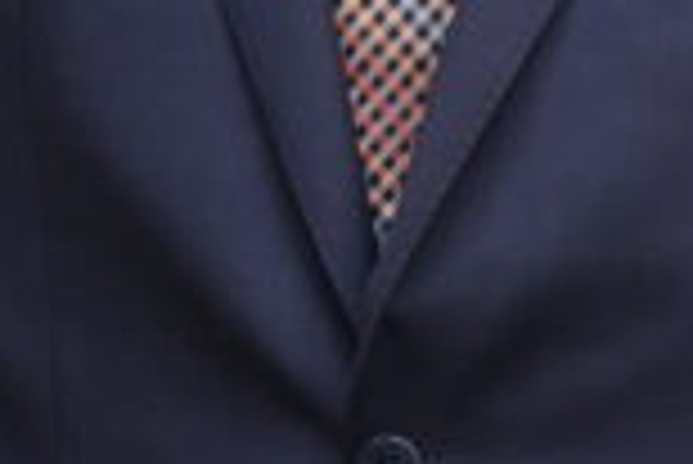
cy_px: -552
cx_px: 626
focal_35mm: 466
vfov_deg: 2.9
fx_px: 8979
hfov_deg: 4.4
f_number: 5.6
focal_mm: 70
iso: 500
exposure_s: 1/100
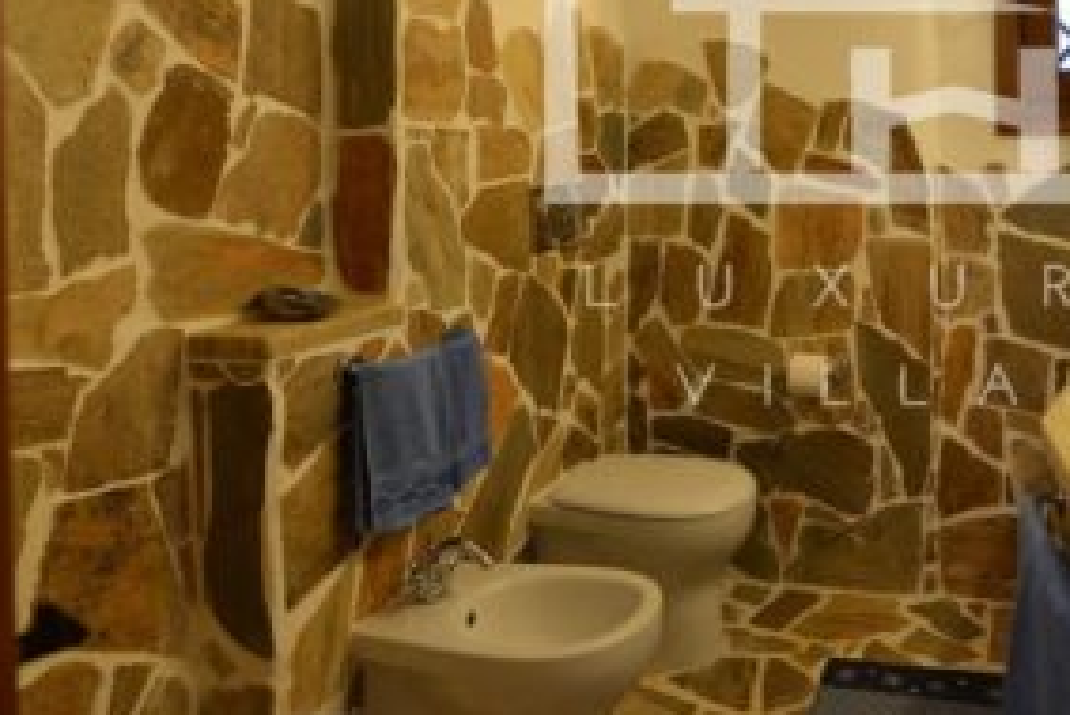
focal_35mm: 31
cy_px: 159
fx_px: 922
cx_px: 881
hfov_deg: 55.3
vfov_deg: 40.9
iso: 800
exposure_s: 1/60
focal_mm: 18
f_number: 4
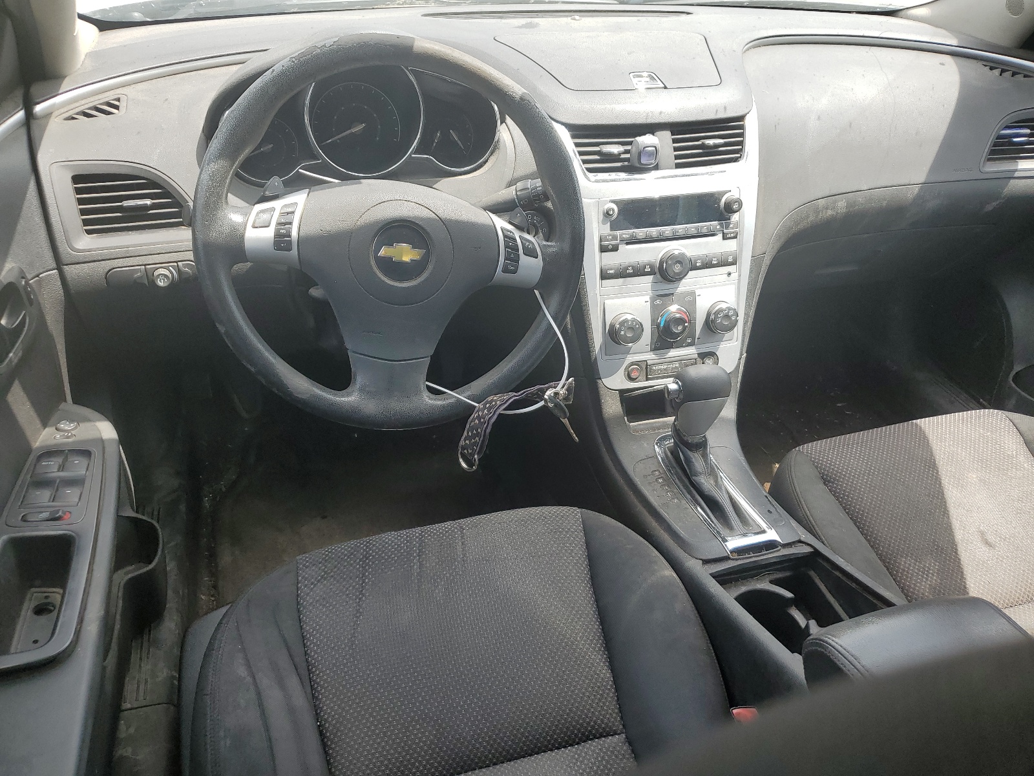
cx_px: 517
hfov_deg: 67.3
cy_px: 388
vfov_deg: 53.1
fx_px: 777
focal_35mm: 26
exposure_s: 1/714
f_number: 1.5
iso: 50
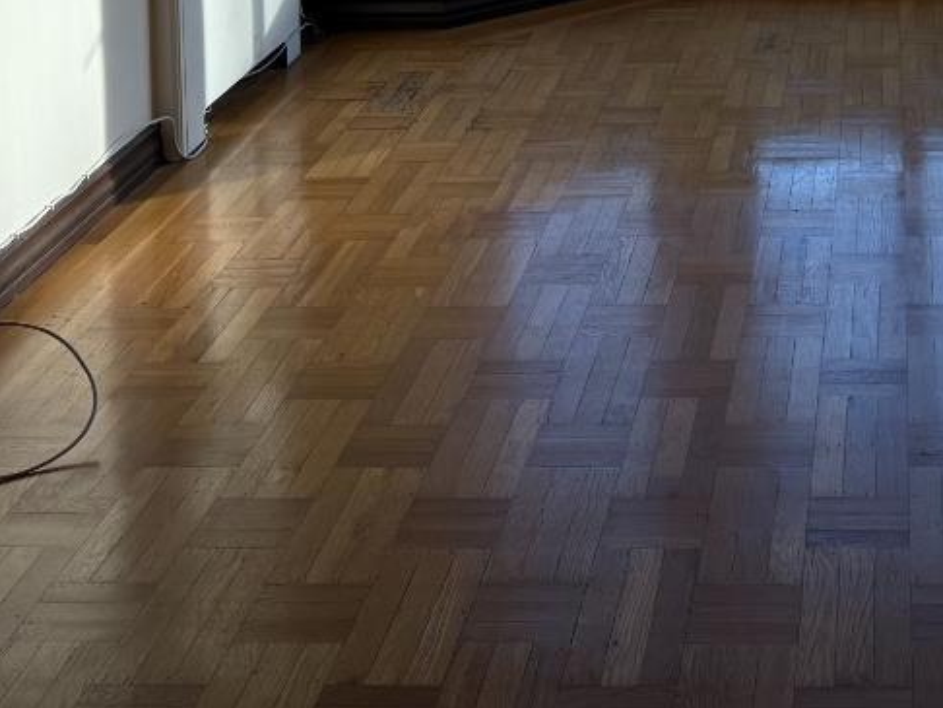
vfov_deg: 18.1
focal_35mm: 74
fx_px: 2017
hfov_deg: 25.4
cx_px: 862
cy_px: -309
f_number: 1.78
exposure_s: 1/612
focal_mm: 6.76
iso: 80
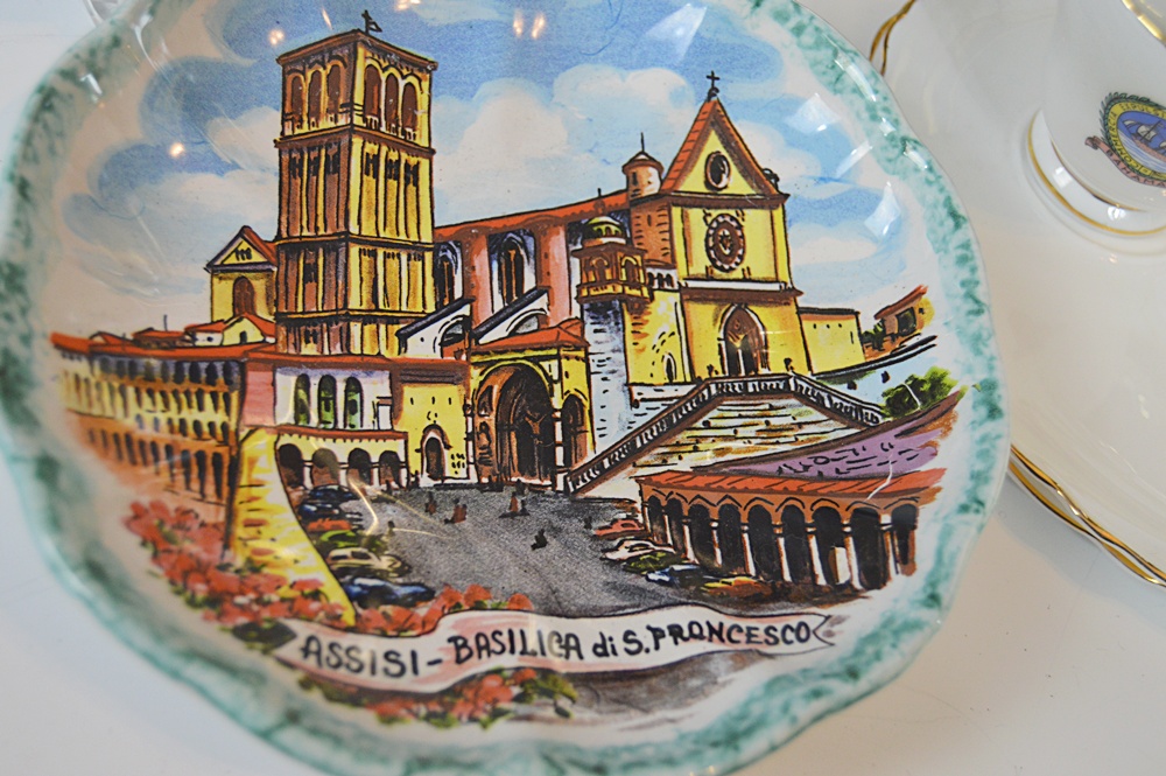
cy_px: 388
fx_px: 1505
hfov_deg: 42.4
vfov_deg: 28.9
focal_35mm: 46
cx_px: 583
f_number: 4.2
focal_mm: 31
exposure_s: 1/60
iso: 800
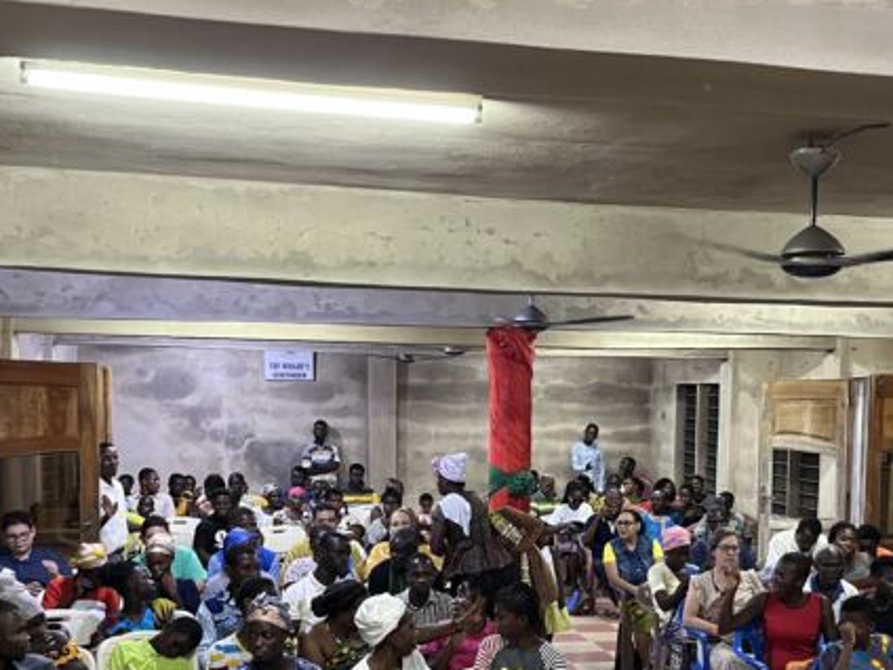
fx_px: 1264
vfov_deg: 29.2
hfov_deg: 38.7
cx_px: 550
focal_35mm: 49
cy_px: 508
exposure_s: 1/50
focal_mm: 5.1
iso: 500
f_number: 1.6
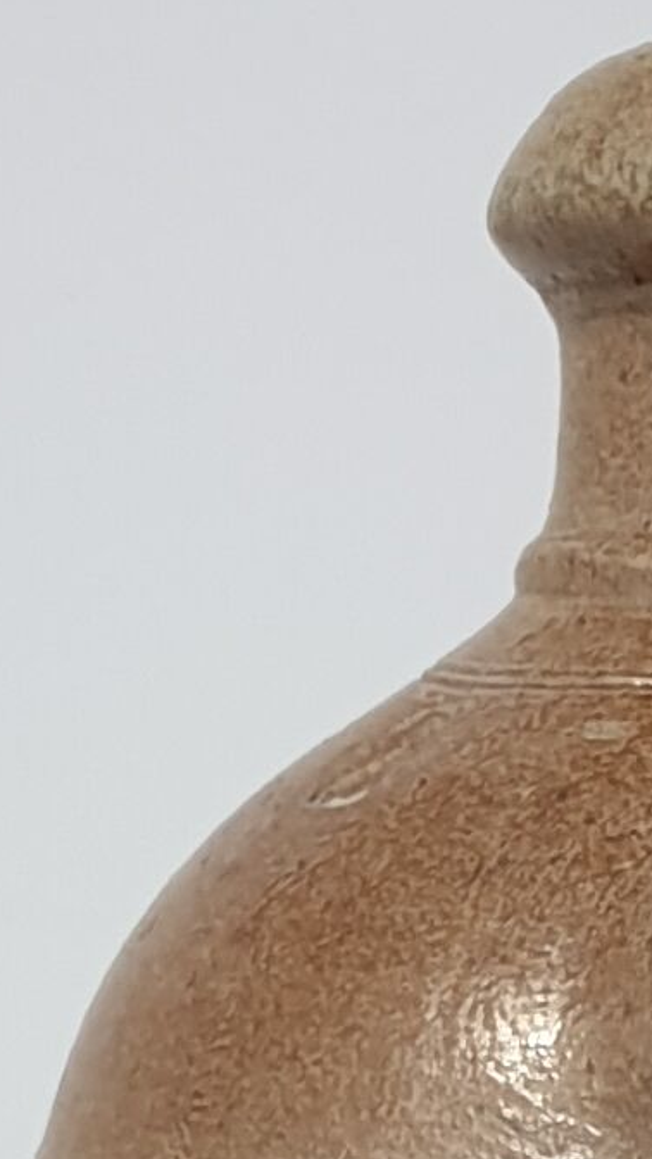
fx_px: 5225
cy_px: 3165
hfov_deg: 7.0
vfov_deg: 10.2
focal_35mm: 170
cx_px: 1175
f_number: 2.4
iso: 64
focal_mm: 4.3
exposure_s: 1/100
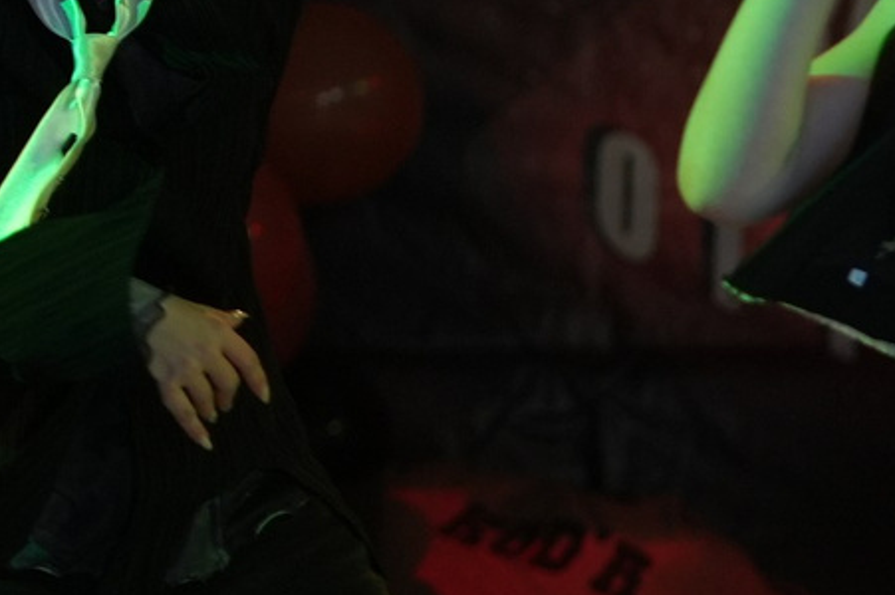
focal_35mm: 483
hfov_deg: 4.2
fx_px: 11999
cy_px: -241
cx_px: 1865
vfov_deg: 2.8
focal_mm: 85
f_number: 2.2
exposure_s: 1/400
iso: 800
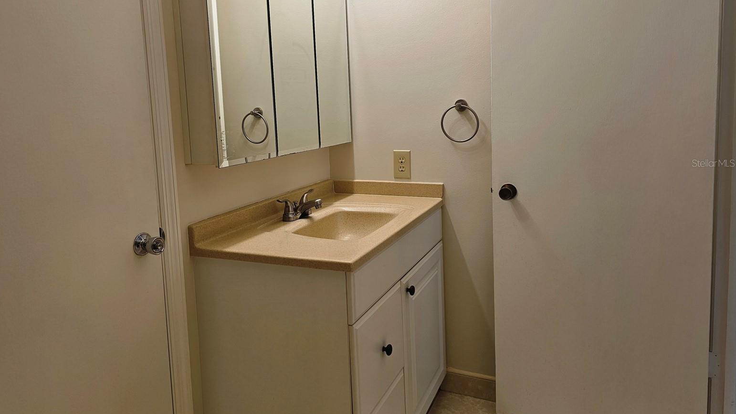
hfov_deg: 71.9
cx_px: 355
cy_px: 163
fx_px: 507
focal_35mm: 26
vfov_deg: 44.1
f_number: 1.7
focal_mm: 6.3
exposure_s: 1/120
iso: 25
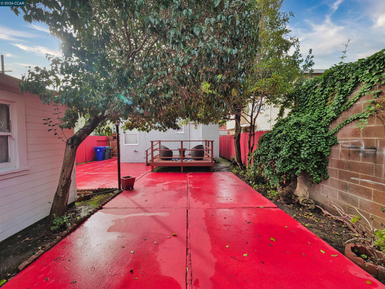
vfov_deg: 85.7
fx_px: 156
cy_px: 144
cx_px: 192
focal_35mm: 14
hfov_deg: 102.1
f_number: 6.3
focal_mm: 7
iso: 160
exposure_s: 1/160
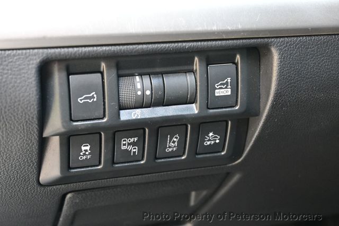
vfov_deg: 23.8
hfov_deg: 35.1
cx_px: 170
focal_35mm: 57
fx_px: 536
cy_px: 113
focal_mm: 38
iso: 1800
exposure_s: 1/60
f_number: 5.6
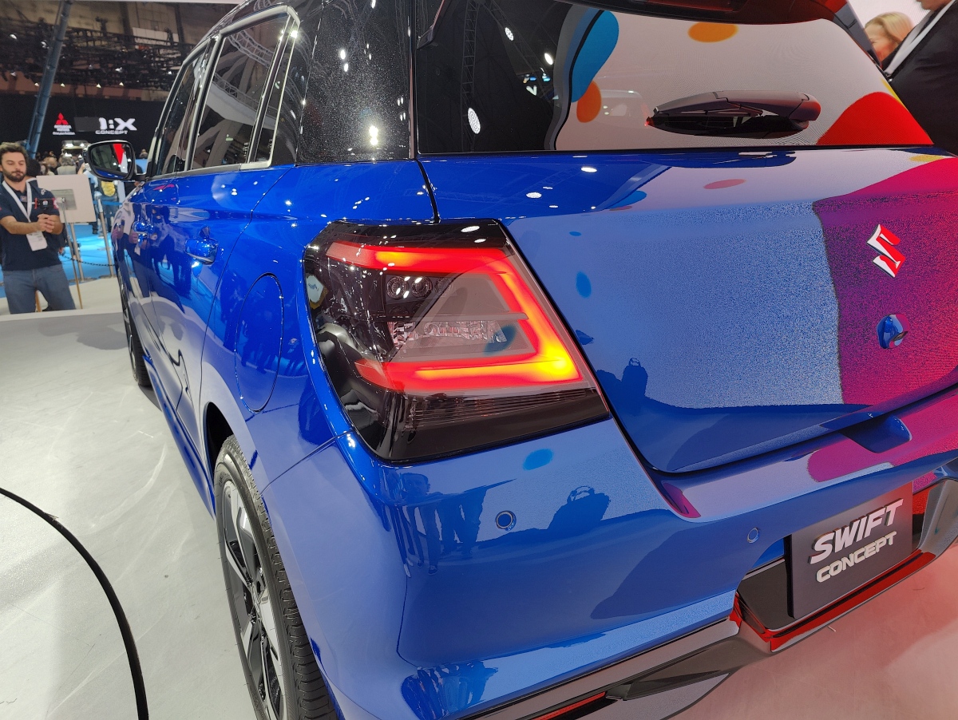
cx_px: 479
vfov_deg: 58.9
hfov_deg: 73.9
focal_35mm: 23
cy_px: 360
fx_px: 637
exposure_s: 1/101
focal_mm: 6.06
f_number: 1.8
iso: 80
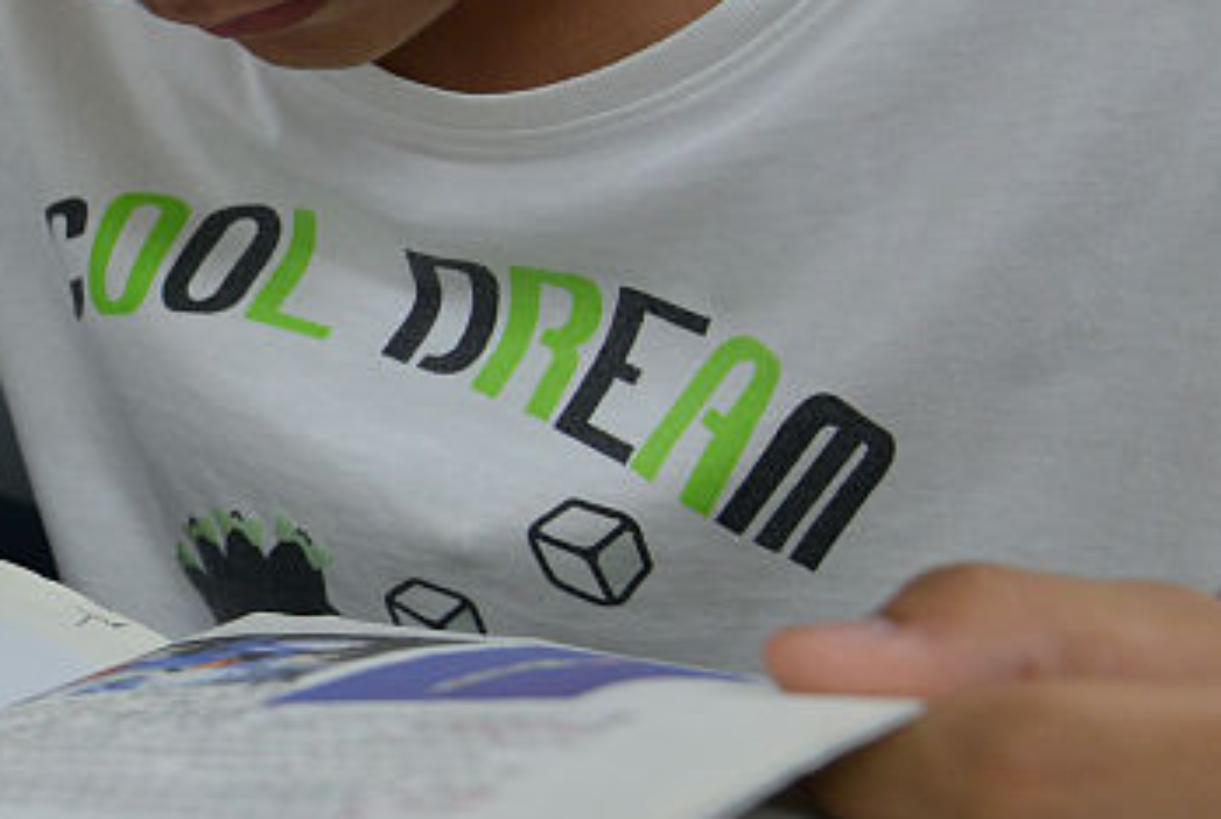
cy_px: 273
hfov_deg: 30.6
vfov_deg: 24.6
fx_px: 1869
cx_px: -248
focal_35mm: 55
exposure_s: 1/50
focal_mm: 16
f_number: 4
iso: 1000
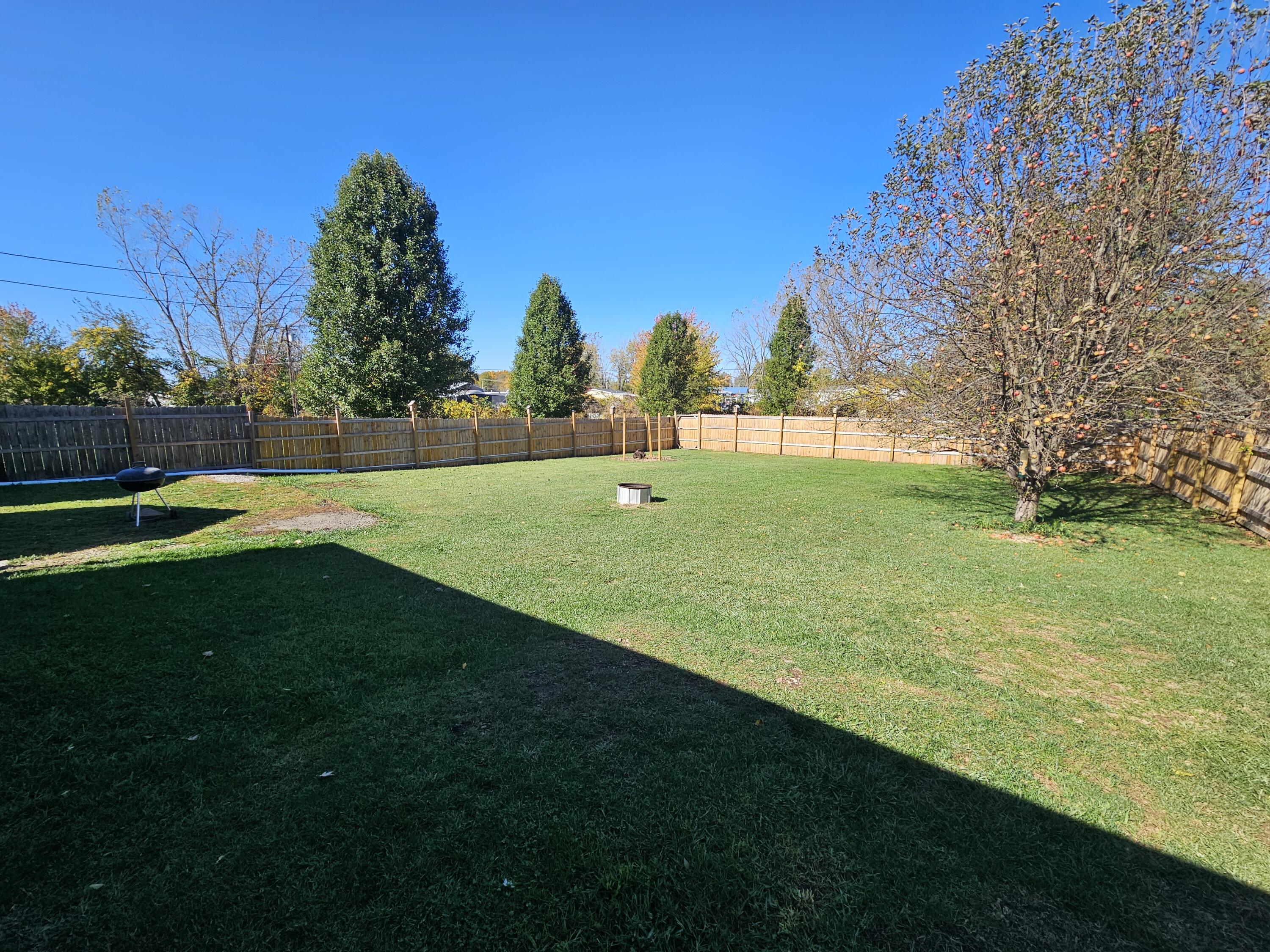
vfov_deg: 89.9
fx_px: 477
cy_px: 476
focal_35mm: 13
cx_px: 635
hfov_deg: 106.2
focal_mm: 2.2
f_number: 2.2
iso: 50
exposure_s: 1/1336
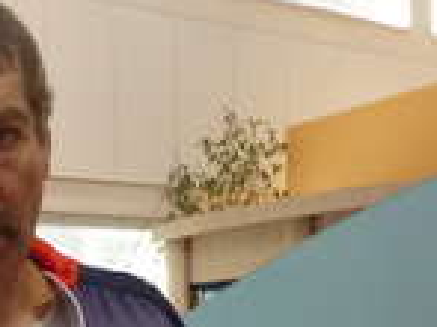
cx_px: 6
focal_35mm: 102
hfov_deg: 18.8
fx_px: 1287
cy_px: 499
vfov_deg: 13.6
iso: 320
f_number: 3.3
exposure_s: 1/60
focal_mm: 4.1
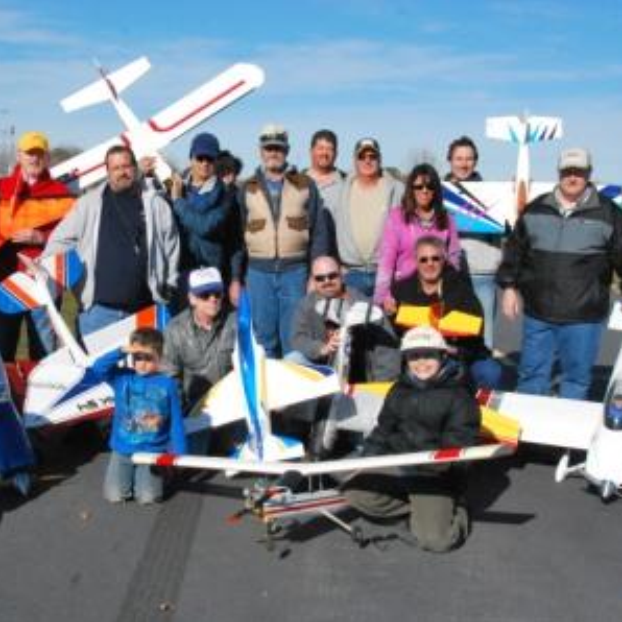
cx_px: 217
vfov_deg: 34.0
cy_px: 312
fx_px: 1016
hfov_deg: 33.8
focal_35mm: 50
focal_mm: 26
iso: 1600
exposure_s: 1/1250
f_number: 18
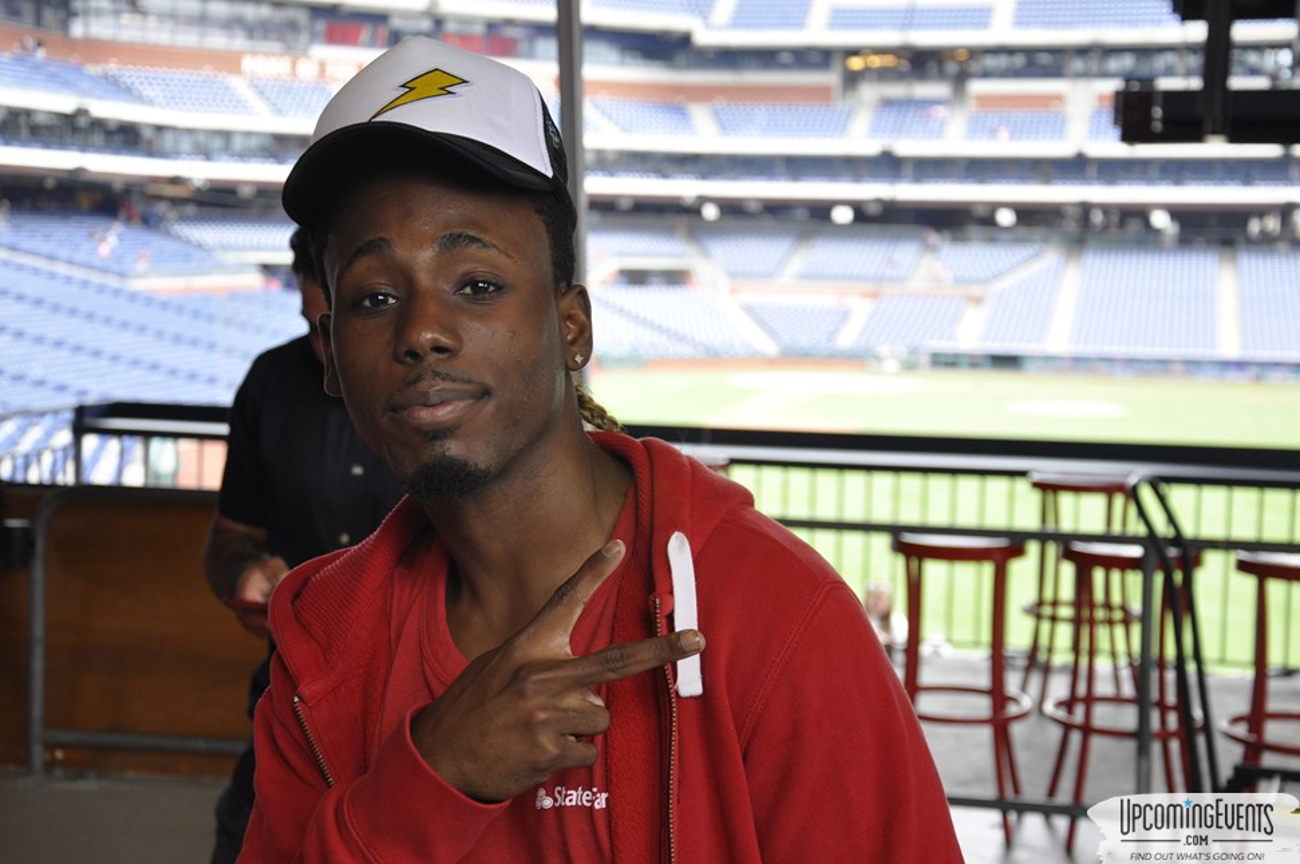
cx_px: 644
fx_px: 2507
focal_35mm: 70
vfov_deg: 19.5
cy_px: 421
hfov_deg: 29.1
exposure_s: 1/40
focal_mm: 45
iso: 400
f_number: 6.3
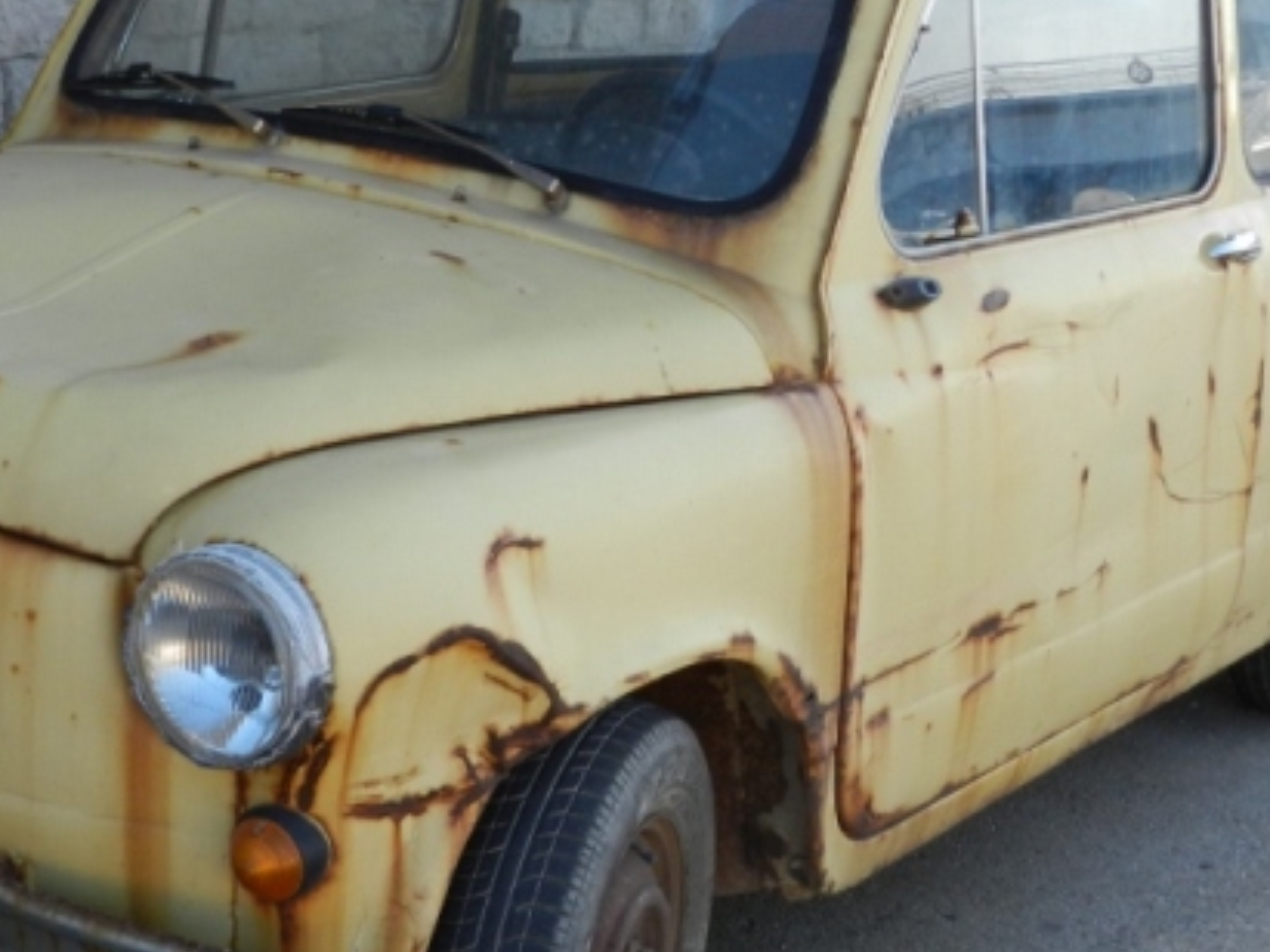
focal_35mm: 71
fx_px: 2604
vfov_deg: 20.7
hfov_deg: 27.3
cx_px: 439
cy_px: 451
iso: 160
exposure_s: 1/250
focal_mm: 6.7
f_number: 4
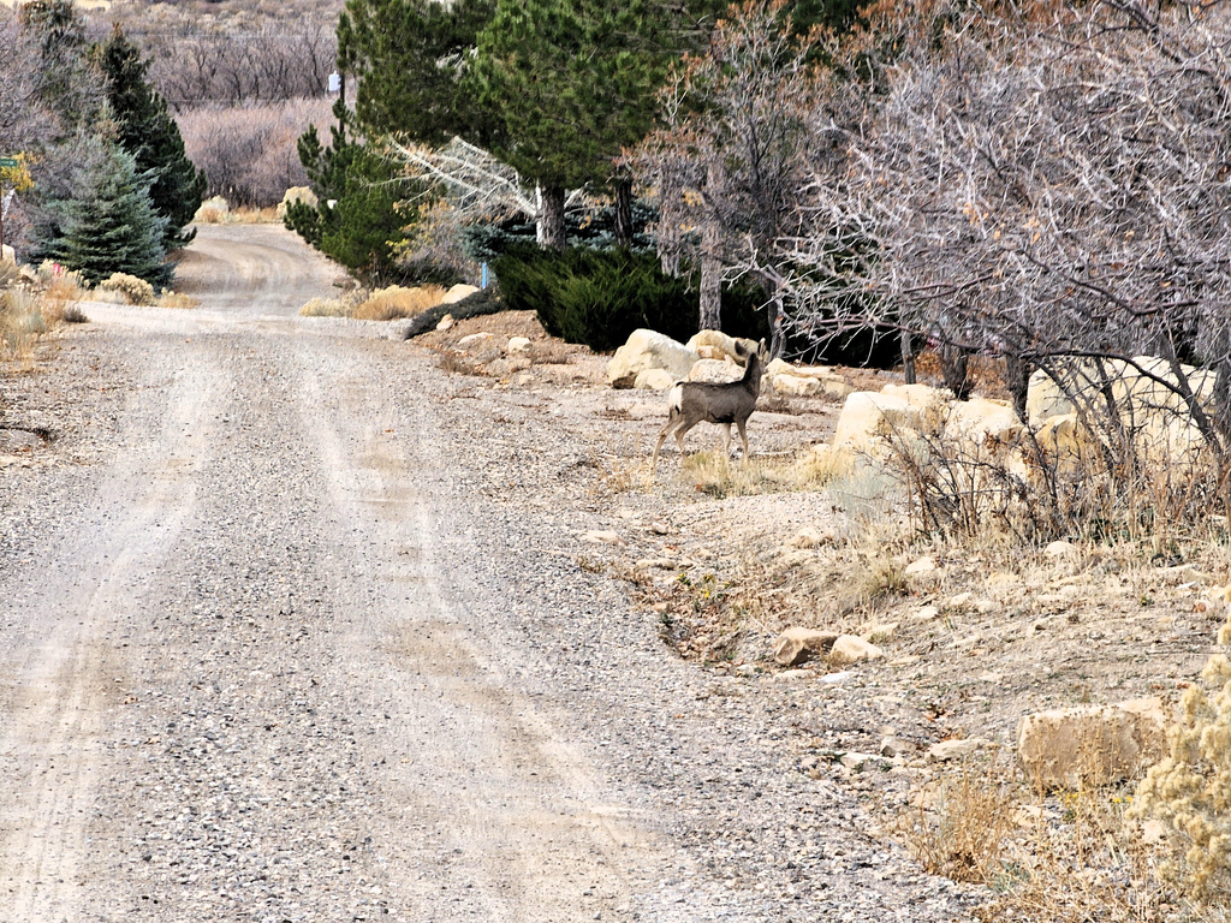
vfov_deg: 6.5
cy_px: 462
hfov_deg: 8.6
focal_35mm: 230
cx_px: 616
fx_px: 8179
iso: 50
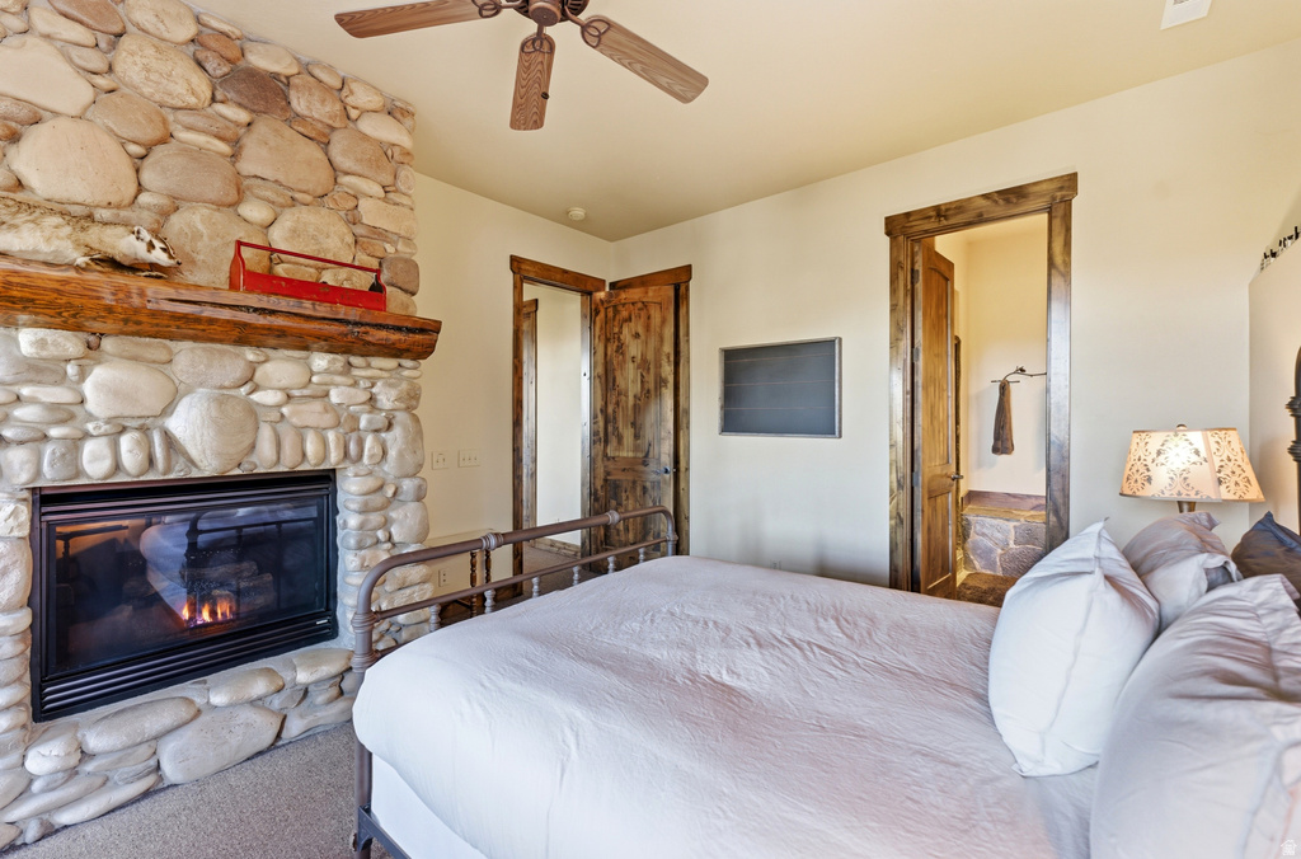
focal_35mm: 14
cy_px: 430
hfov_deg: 104.4
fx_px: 504
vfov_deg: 80.8
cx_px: 650
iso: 500
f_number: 5.6
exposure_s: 1/1250
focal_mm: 14
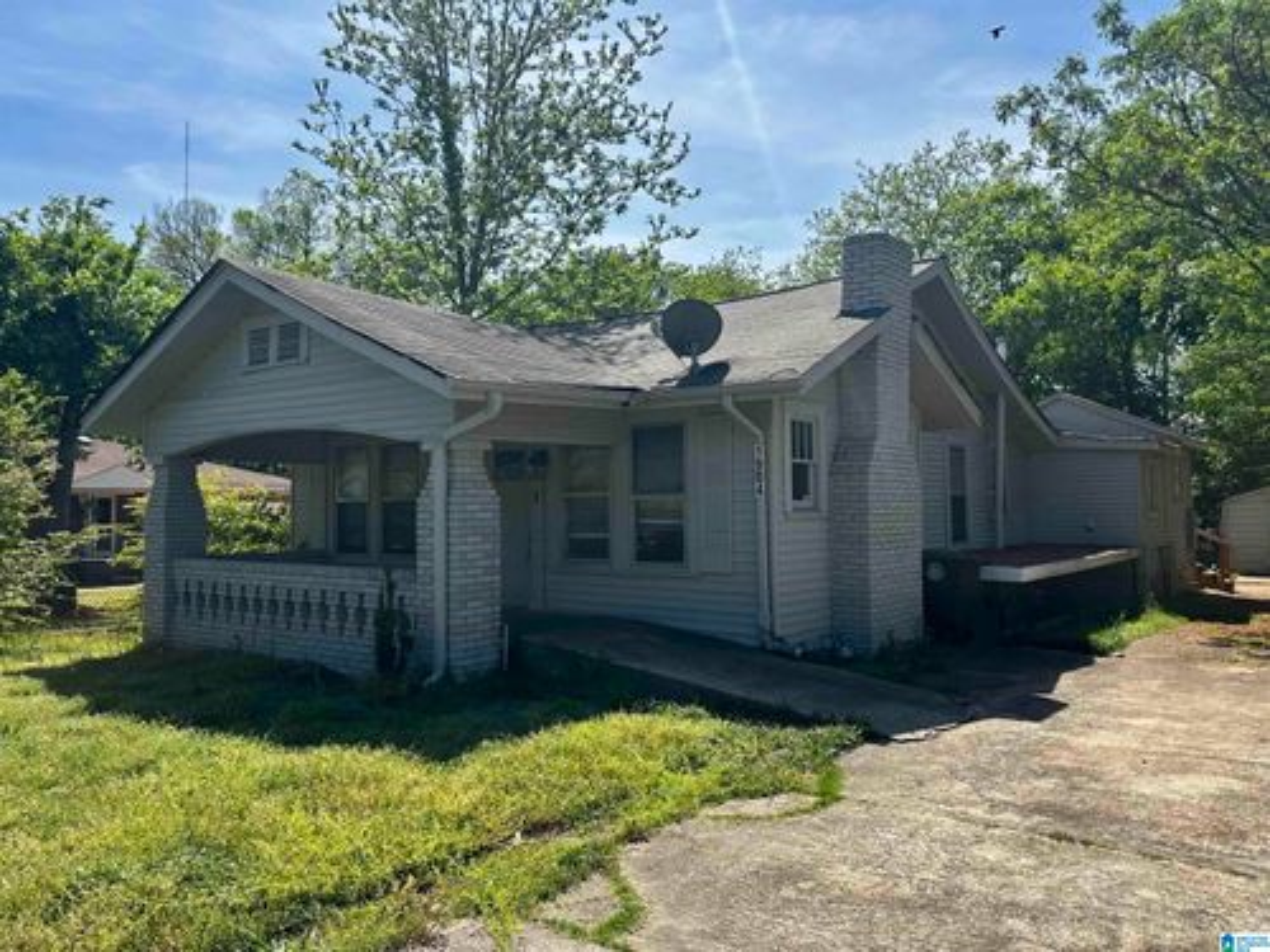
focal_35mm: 24
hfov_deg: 71.6
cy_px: 476
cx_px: 635
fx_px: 881
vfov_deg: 56.8
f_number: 1.78
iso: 80
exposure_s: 1/4348
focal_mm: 6.86
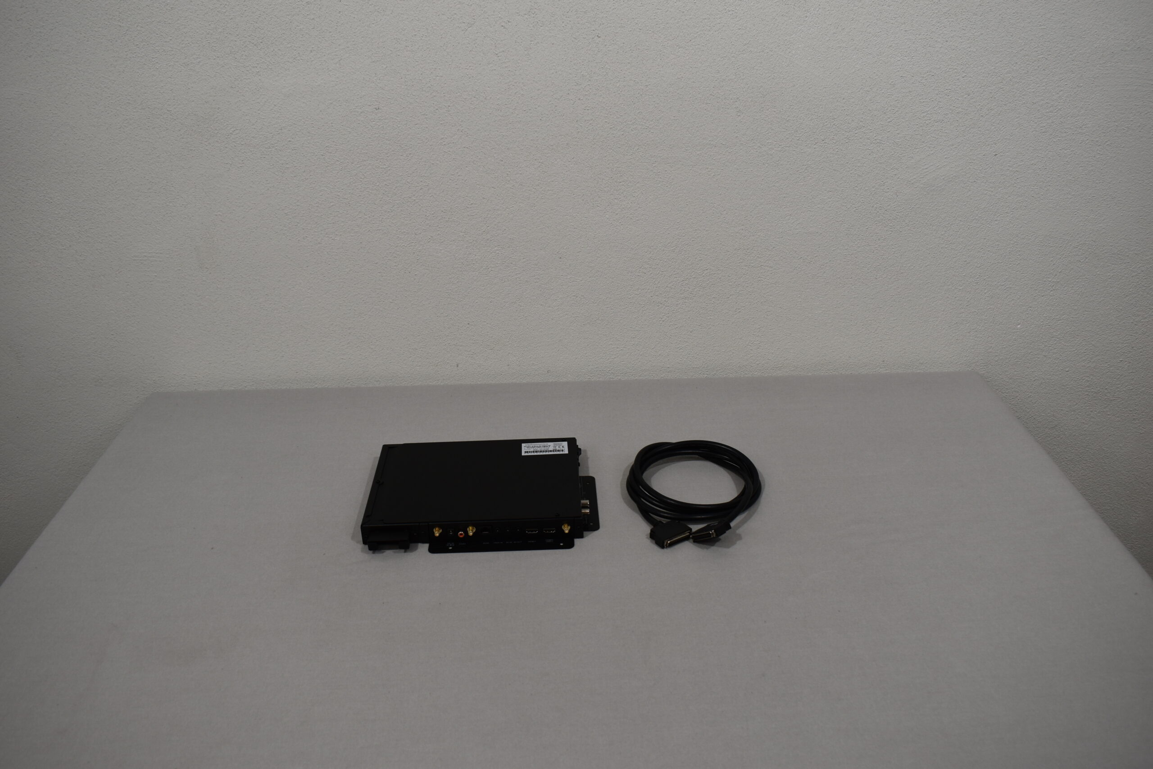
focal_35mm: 32
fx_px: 1009
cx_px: 576
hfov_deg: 59.5
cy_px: 384
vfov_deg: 41.7
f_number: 5.6
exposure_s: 1/125
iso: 250
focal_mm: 21
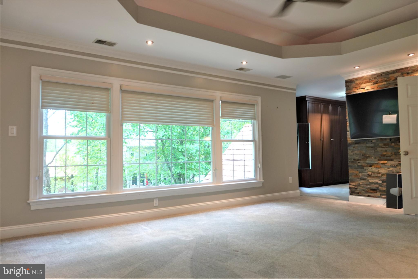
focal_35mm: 25
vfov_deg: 51.3
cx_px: 209
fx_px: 290
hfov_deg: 71.5
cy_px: 140
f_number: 2.5
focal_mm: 9.02
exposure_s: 1/30
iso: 125
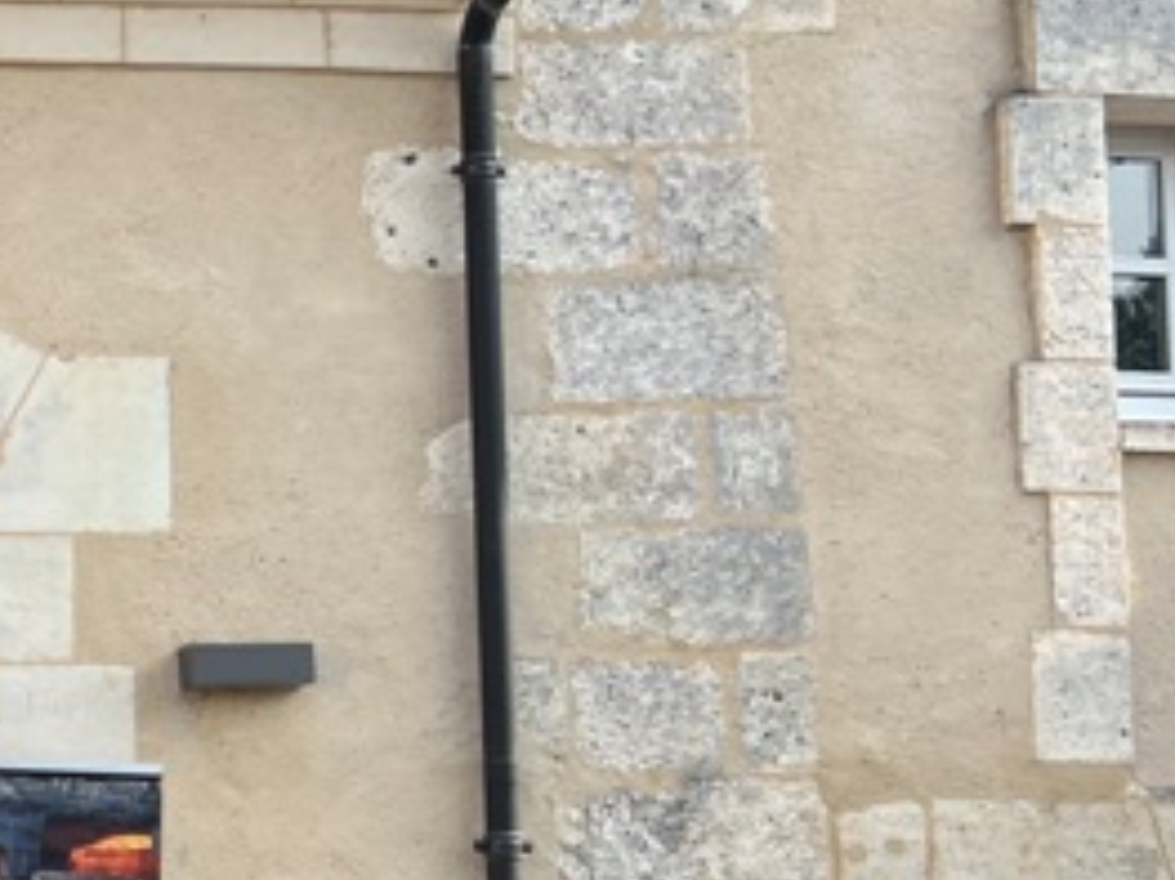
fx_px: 2680
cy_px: 710
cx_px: -536
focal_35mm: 79
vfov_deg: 18.5
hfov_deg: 21.2
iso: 50
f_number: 1.5
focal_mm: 5.7
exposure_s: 1/1724
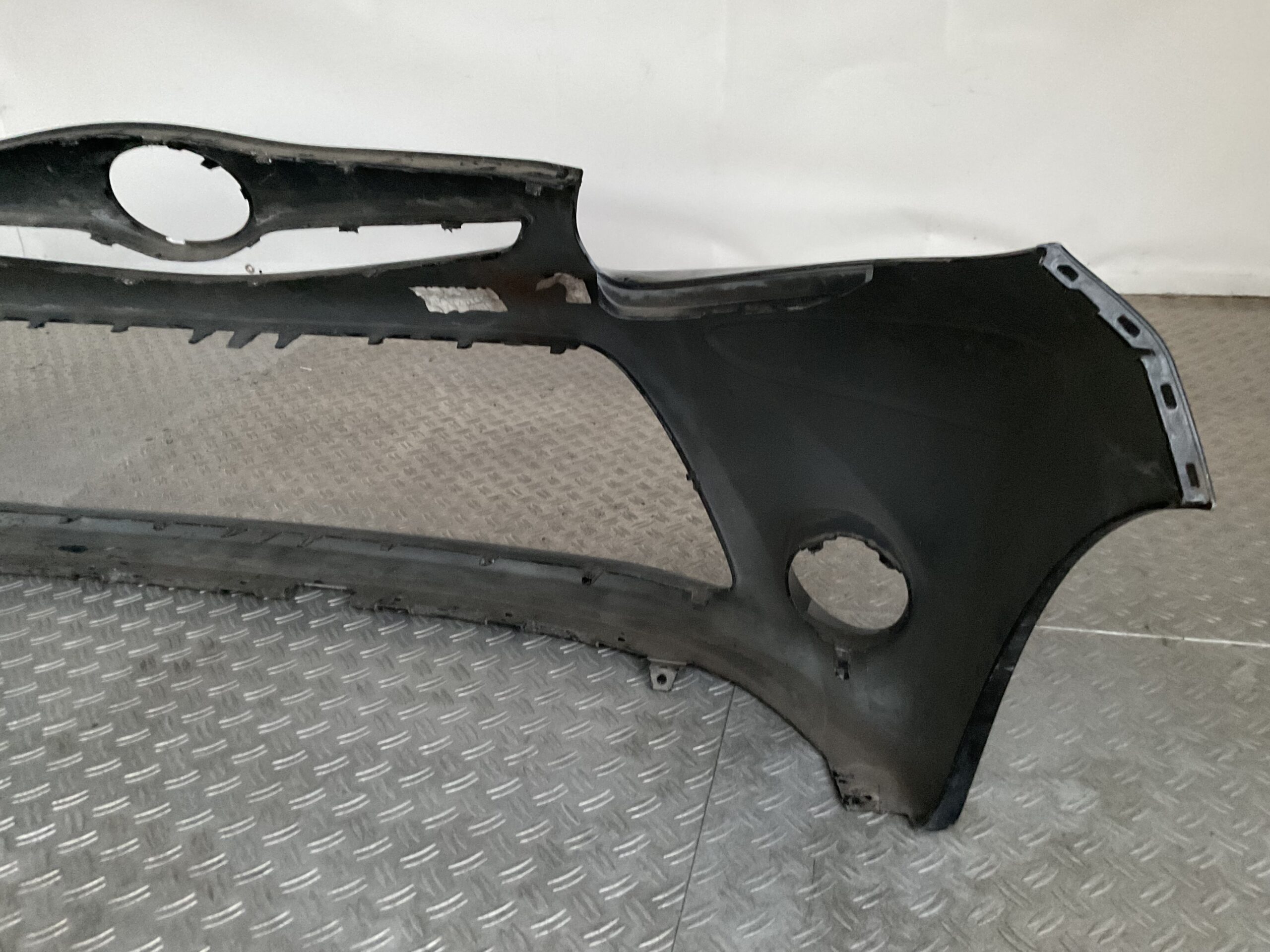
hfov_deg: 61.7
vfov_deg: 48.2
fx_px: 1064
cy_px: 476
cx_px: 635
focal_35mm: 29
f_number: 1.8
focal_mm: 3
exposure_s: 1/25
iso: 400
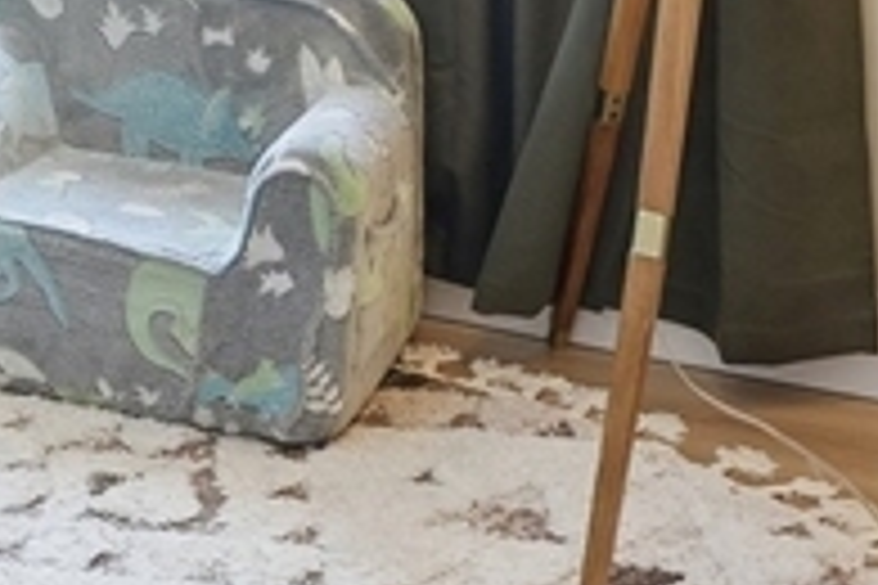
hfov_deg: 21.6
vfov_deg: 13.8
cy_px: -529
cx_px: -198
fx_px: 2113
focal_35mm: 87
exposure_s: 1/100
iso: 400
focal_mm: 11
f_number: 7.1
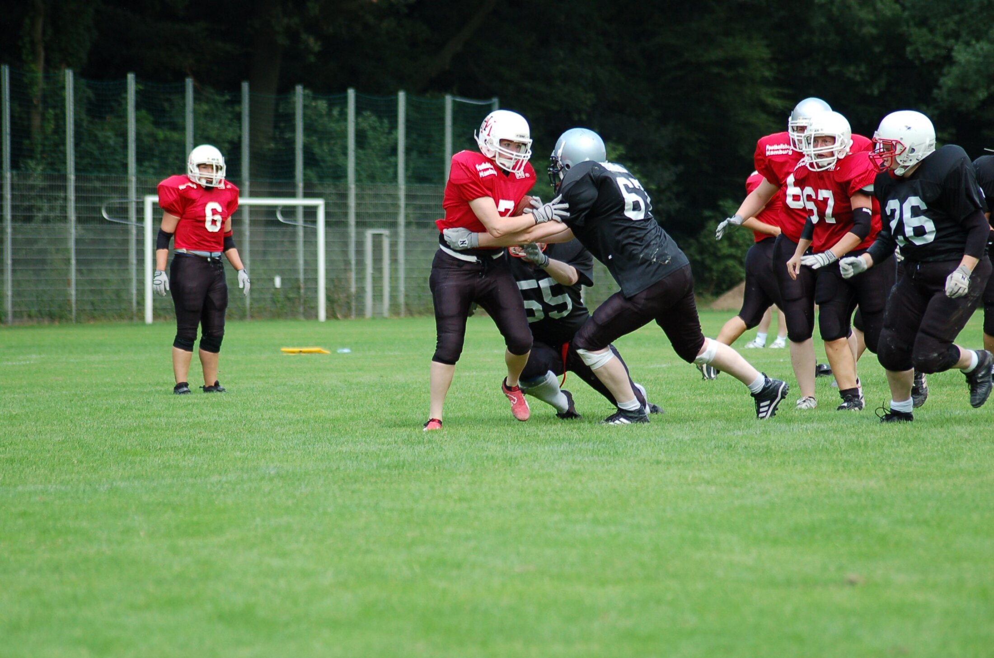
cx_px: 497
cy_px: 329
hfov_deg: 10.2
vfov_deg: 6.8
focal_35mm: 202
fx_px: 5581
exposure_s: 1/640
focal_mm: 135
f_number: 4.5
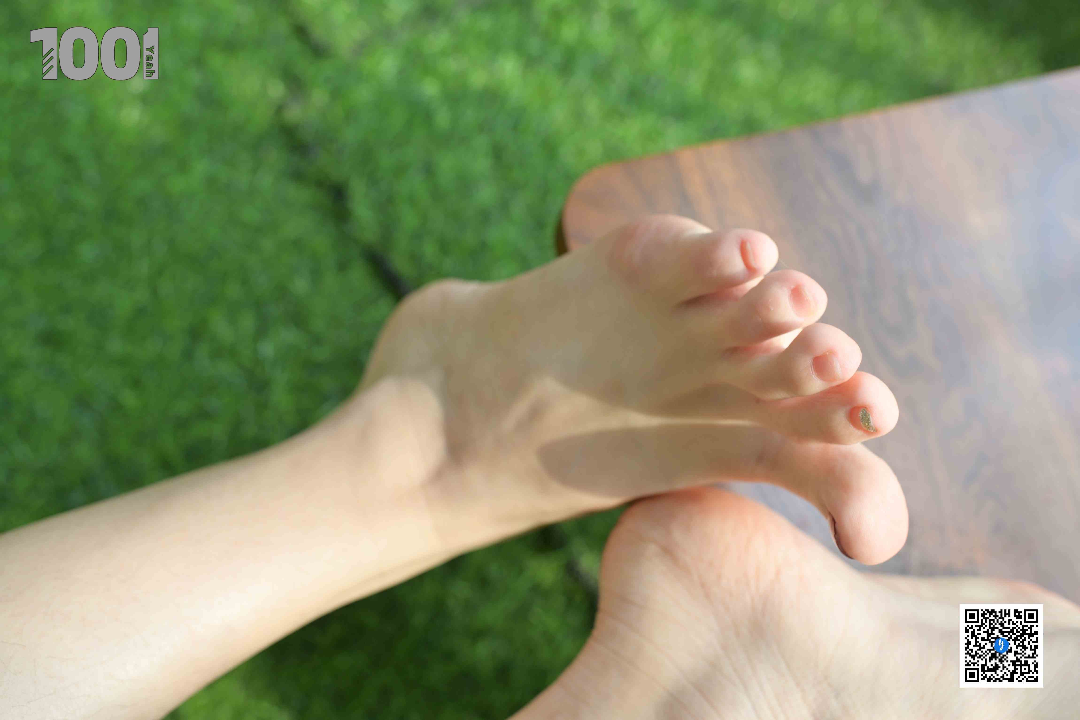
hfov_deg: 54.4
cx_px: 540
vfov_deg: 37.9
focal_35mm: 35
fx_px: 1050
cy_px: 360
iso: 200
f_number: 4.5
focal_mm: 35
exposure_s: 1/200
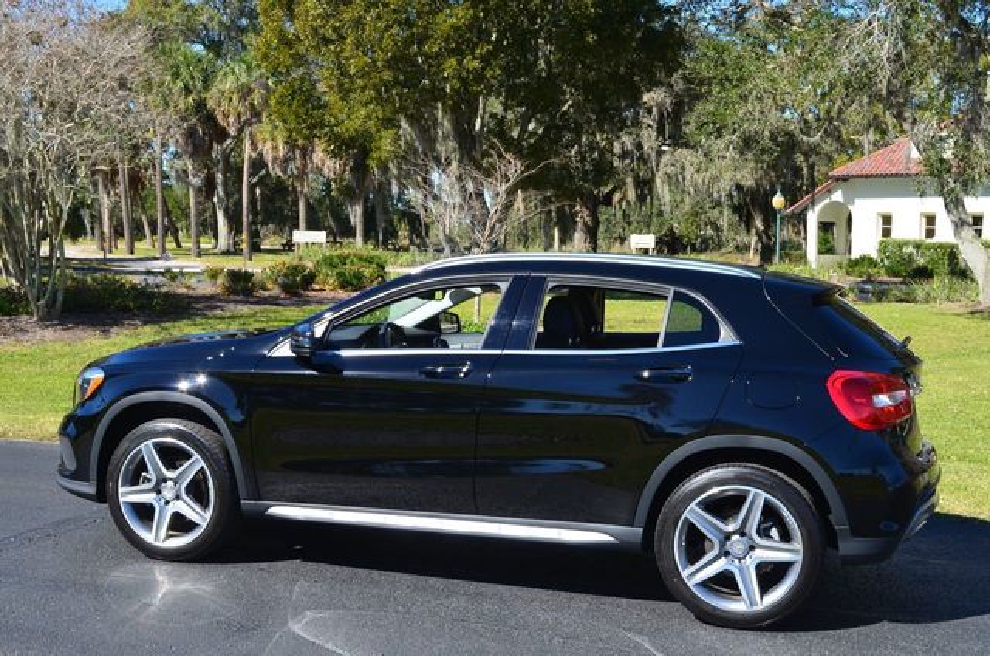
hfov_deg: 45.0
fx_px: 1194
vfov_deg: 30.7
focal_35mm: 44
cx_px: 495
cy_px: 328
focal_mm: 29
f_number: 11
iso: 200
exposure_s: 1/100
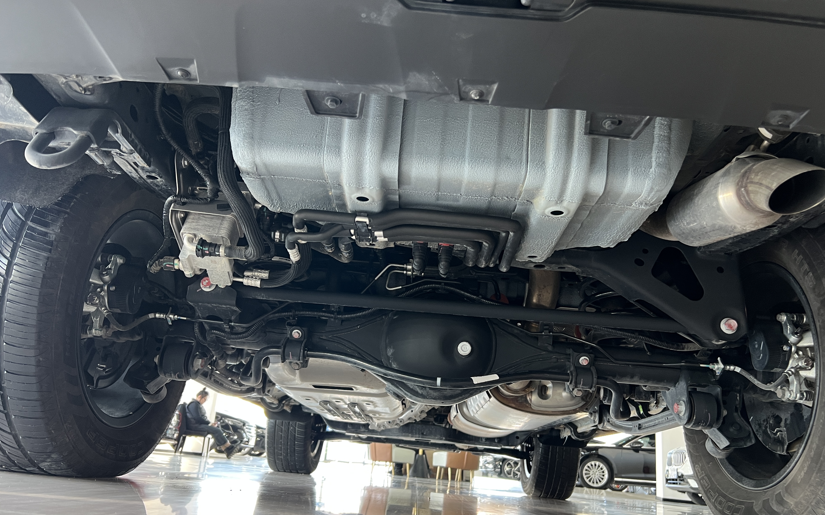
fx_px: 630
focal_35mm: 28
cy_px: 311
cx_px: 410
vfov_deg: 44.3
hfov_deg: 66.5
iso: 125
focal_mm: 5.7
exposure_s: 1/63
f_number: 1.5
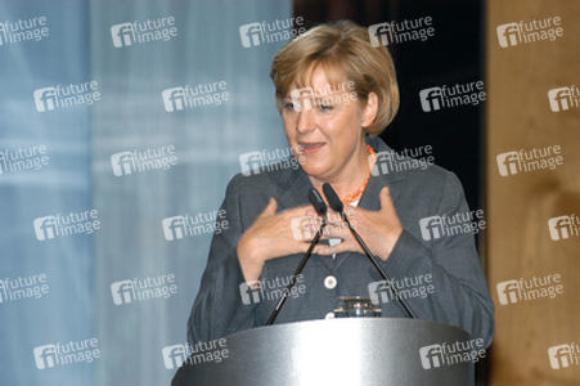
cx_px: 290
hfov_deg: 6.9
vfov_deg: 4.6
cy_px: 193
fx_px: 4830
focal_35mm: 300
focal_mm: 200
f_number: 3.5
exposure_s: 1/80
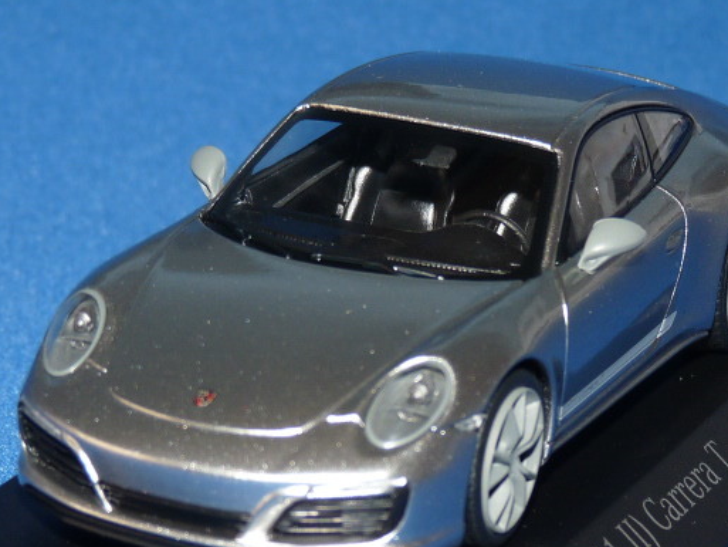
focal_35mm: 166
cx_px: 385
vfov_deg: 8.9
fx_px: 3492
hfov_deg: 11.9
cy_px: 303
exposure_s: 1/40
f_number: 3.4
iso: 100
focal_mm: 13.3
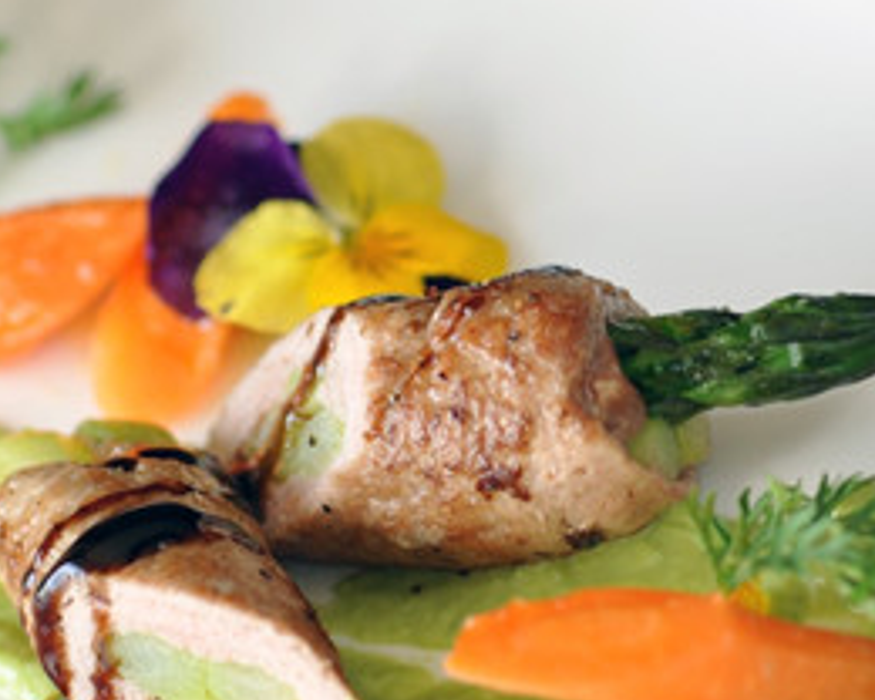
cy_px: 390
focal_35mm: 340
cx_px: 57
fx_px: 8807
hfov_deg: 5.7
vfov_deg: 4.6
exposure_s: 1/60
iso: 200
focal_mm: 105
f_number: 4.5
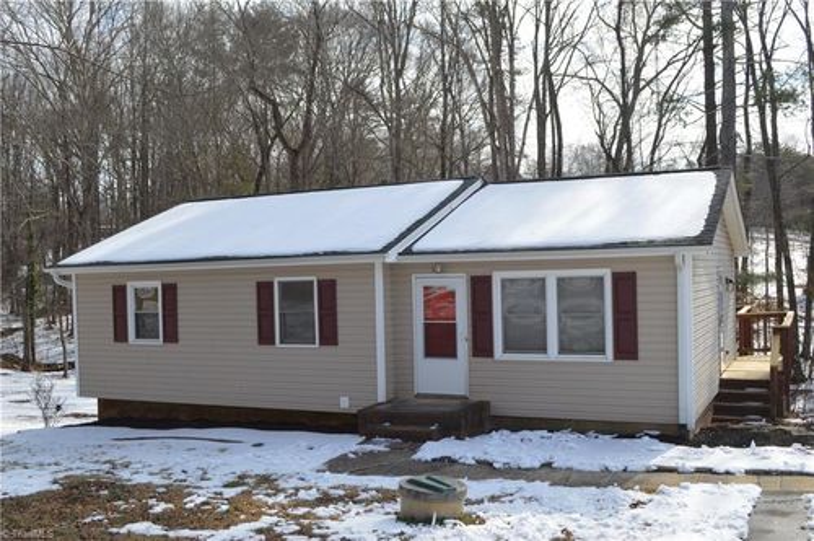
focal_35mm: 36
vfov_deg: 36.8
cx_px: 407
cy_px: 270
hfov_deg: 53.2
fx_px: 813
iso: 100
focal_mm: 24
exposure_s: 1/250
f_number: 8
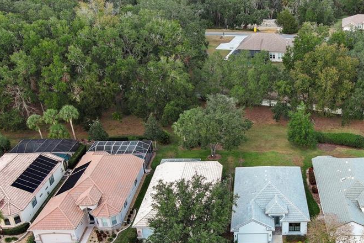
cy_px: 162
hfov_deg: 42.3
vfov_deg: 29.7
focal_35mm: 45
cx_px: 271
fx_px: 455
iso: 100
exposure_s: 1/180
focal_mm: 10.57
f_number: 2.8
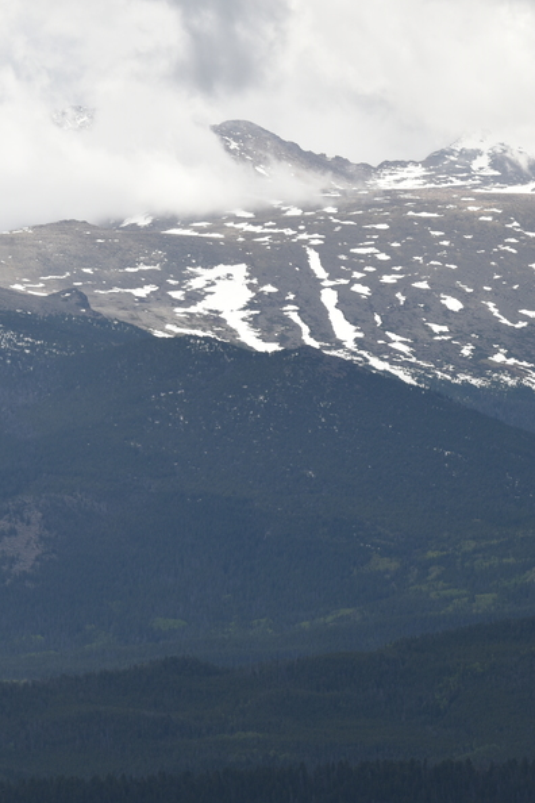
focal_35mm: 263
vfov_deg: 7.8
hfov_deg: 5.2
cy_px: 258
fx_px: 5862
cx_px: 589
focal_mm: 122
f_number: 8
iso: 100
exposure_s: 1/250
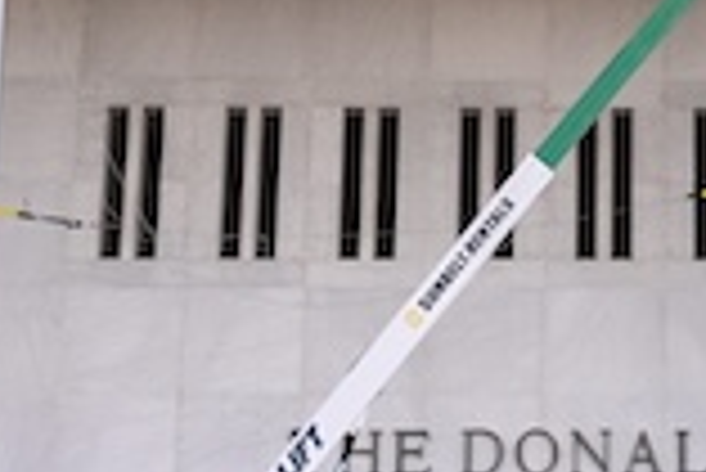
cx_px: 724
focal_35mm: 122
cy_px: 690
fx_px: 2395
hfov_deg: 16.4
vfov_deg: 10.9
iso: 1000
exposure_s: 1/1250
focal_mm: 30
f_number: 6.3
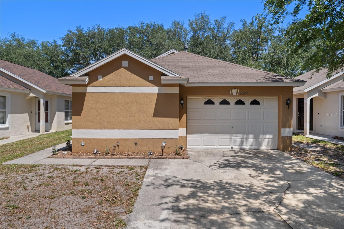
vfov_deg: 49.5
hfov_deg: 69.4
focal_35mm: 26
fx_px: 248
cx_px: 172
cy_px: 114
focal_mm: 26
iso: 320
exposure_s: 1/50
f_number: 8
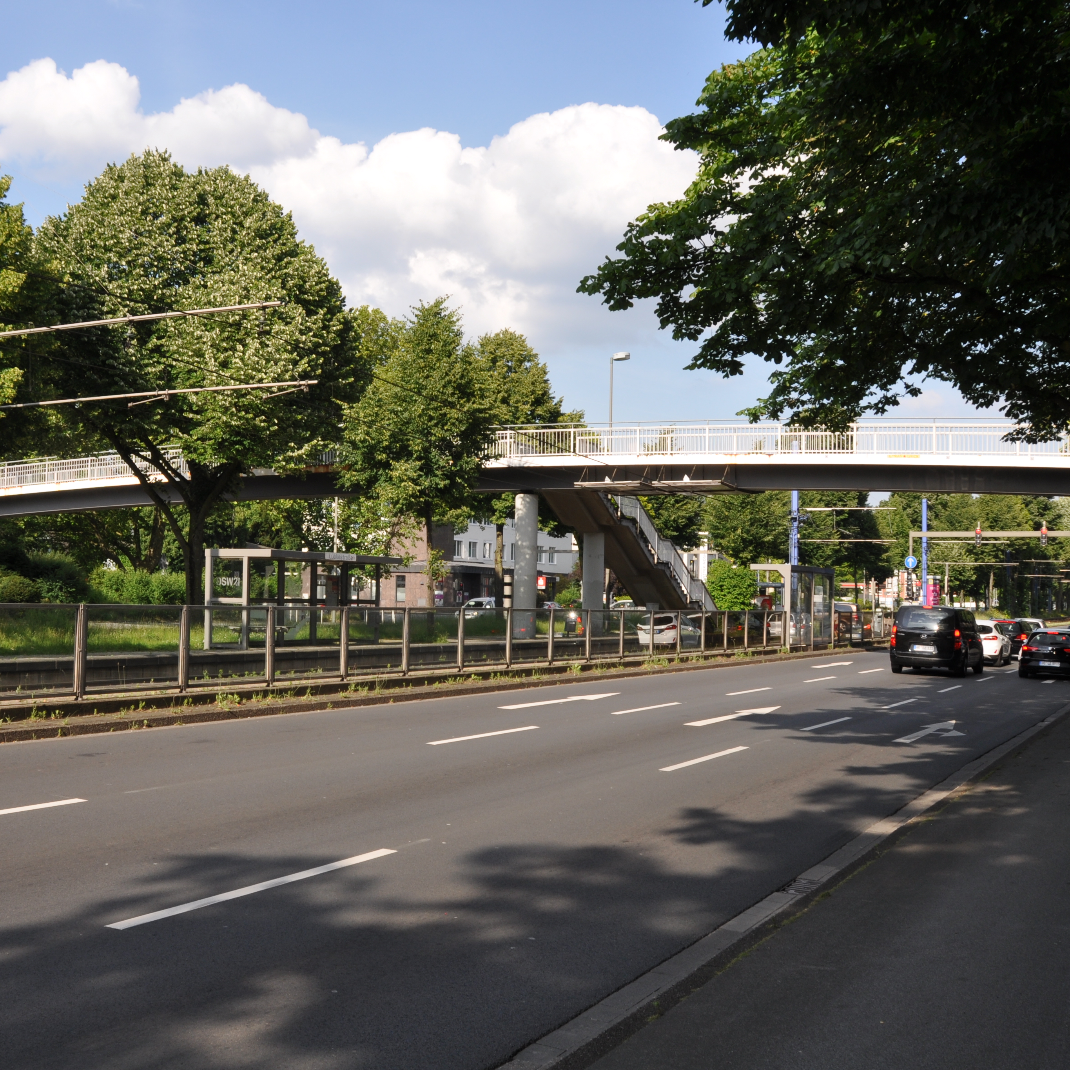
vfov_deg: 46.0
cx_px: 414
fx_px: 1259
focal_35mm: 36
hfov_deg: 45.7
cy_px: 531
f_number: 11
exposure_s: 1/125
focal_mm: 18
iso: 200
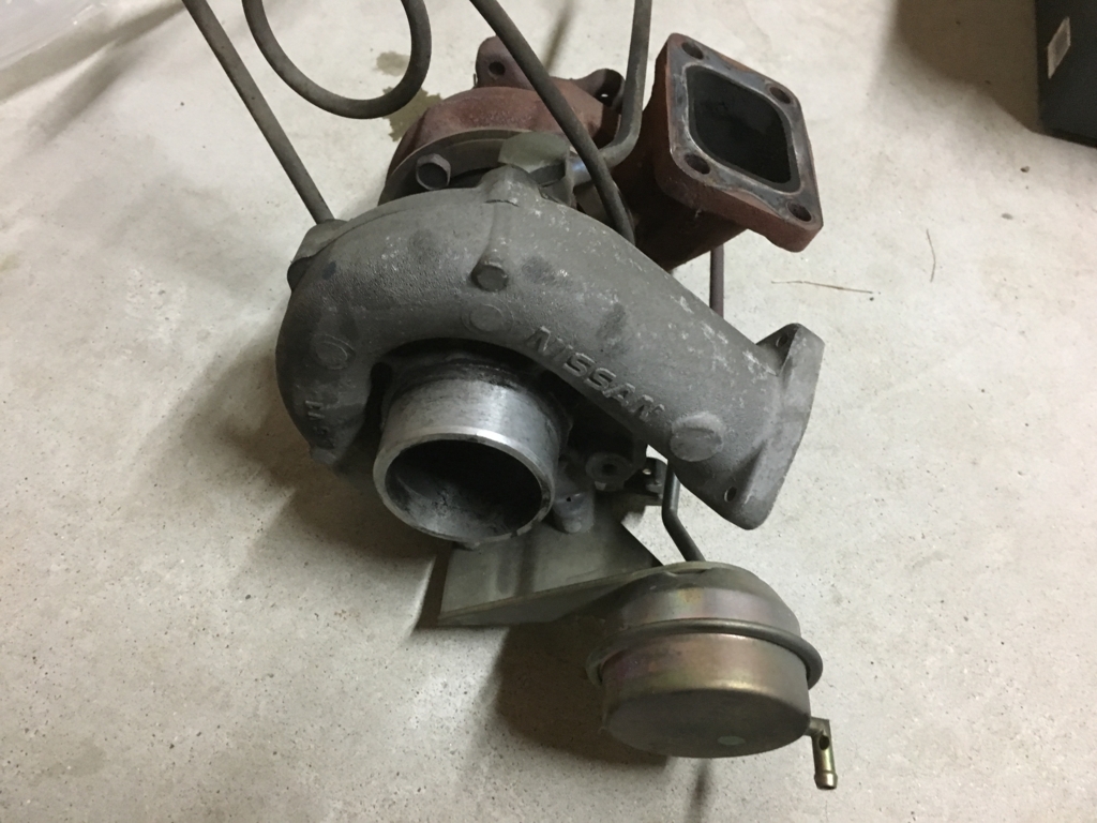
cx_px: 548
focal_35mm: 29
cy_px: 412
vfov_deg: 48.2
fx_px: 919
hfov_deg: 61.7
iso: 400
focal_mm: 4.15
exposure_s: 1/15
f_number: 2.2
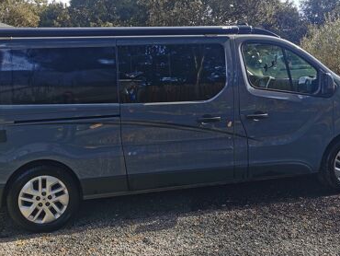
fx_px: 344
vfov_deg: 40.6
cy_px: 104
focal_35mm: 35
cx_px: 145
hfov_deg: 52.4
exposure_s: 1/582
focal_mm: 5.56
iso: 50
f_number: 1.6
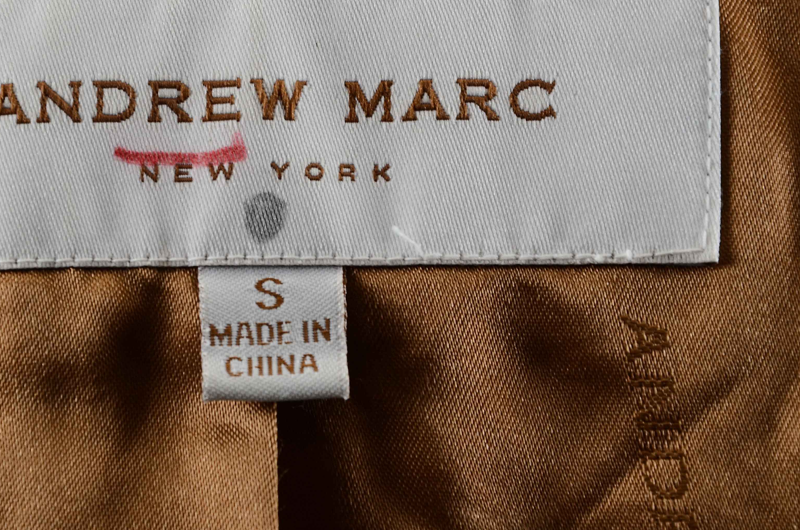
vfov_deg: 5.4
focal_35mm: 252
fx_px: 5585
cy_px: 216
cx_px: 267
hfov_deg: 8.2
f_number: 8
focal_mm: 105
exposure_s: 1/60
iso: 160
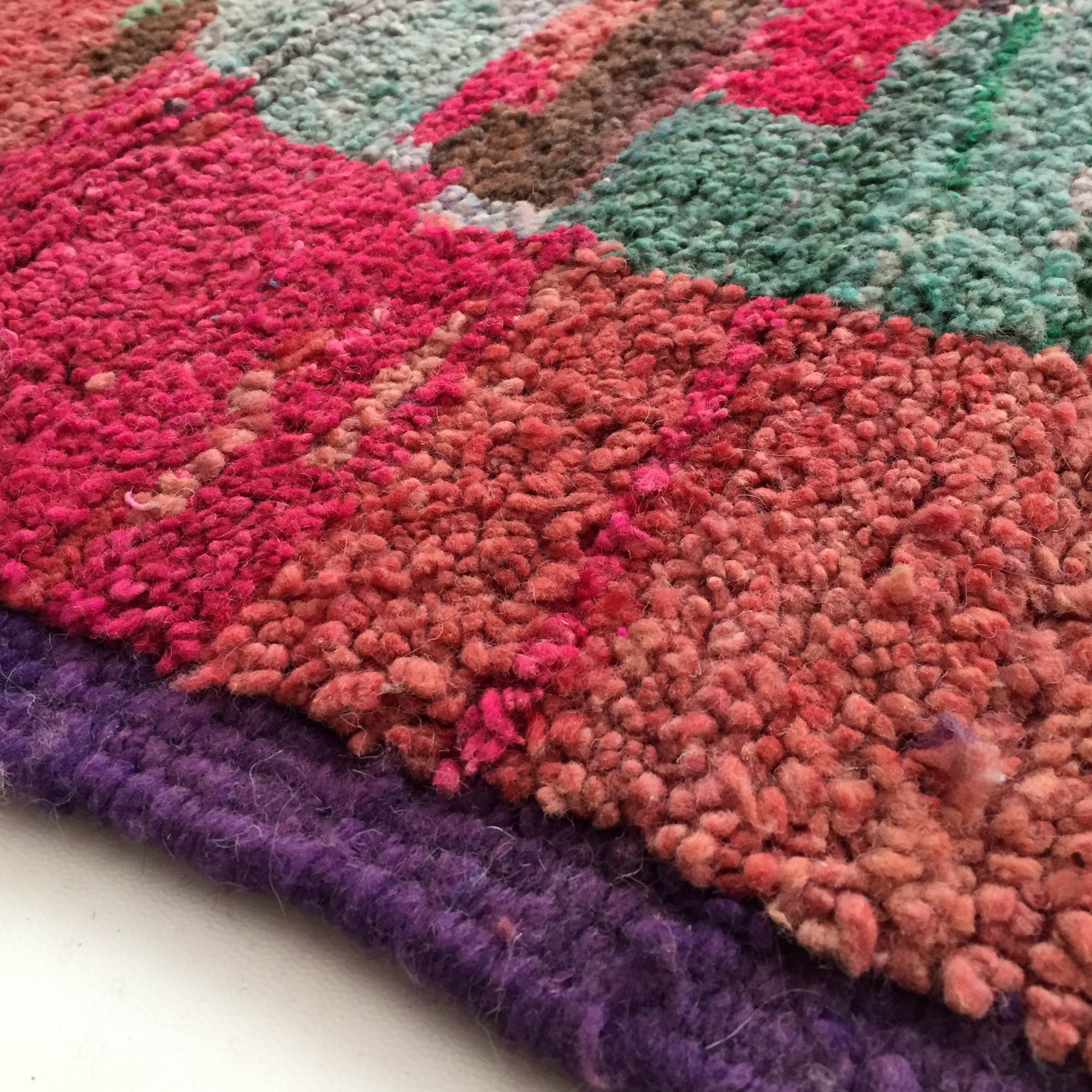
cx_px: 553
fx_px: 1249
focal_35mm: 35
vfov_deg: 47.0
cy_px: 454
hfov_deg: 47.2
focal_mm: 4.15
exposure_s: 1/33
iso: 200
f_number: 2.2
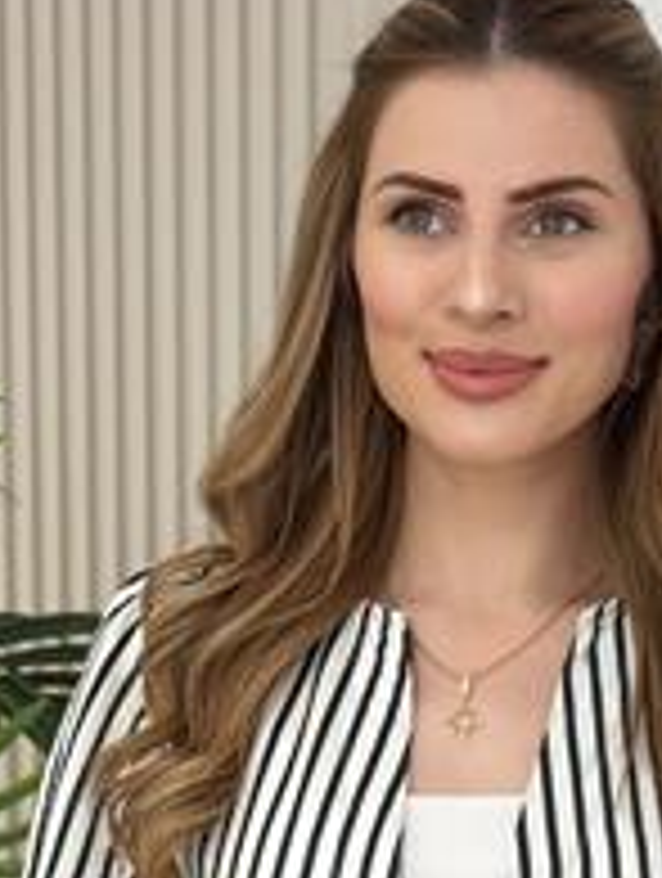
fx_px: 3329
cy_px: 930
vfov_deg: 14.7
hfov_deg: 11.3
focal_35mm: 131
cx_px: 527
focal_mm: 6.86
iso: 80
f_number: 1.78
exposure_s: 1/254
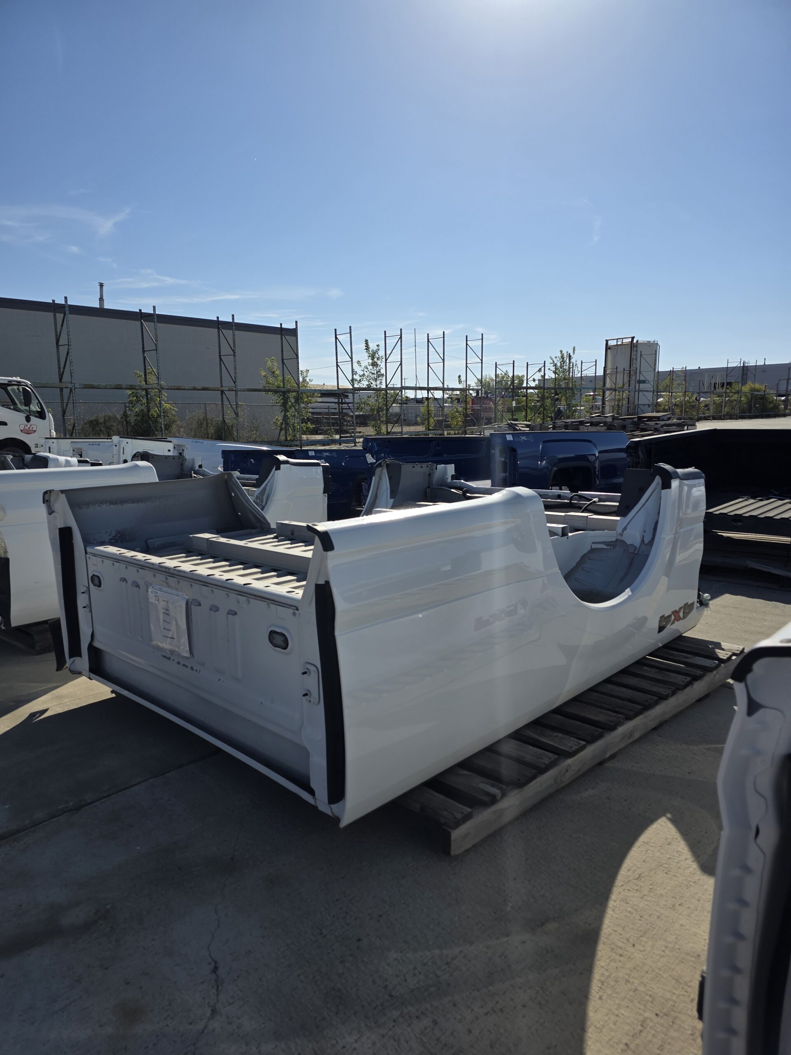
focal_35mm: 23
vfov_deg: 73.9
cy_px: 528
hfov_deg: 58.9
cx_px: 396
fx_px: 701
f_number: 1.7
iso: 64
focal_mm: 6.3
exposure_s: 1/7944
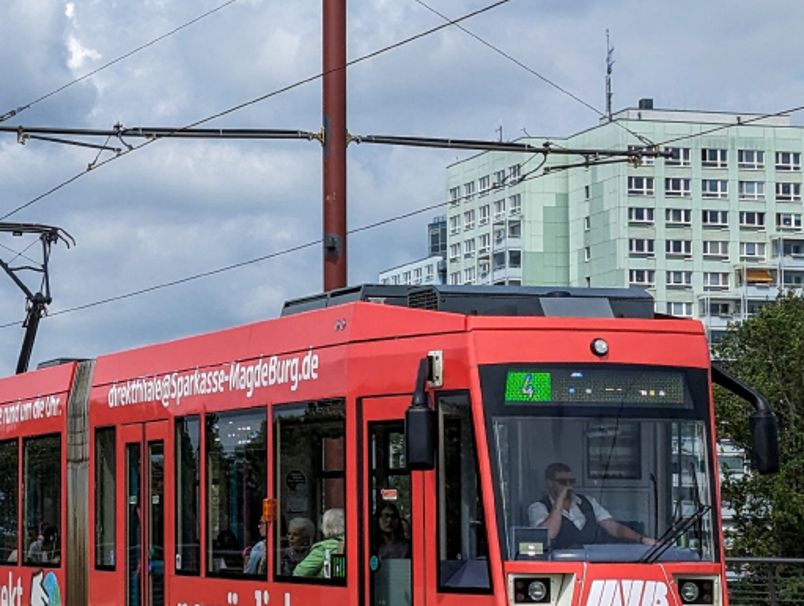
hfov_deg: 15.8
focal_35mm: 122
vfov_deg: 12.2
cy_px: 331
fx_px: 2838
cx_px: -24
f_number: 1.85
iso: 50
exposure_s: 1/3448
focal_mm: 6.81
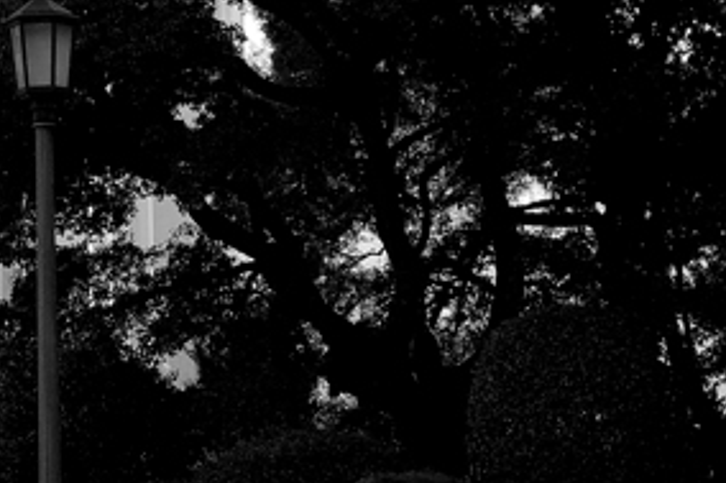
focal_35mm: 162
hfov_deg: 12.3
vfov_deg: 8.4
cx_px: -220
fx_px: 3265
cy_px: -18
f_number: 5.6
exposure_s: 1/800
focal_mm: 30
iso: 400
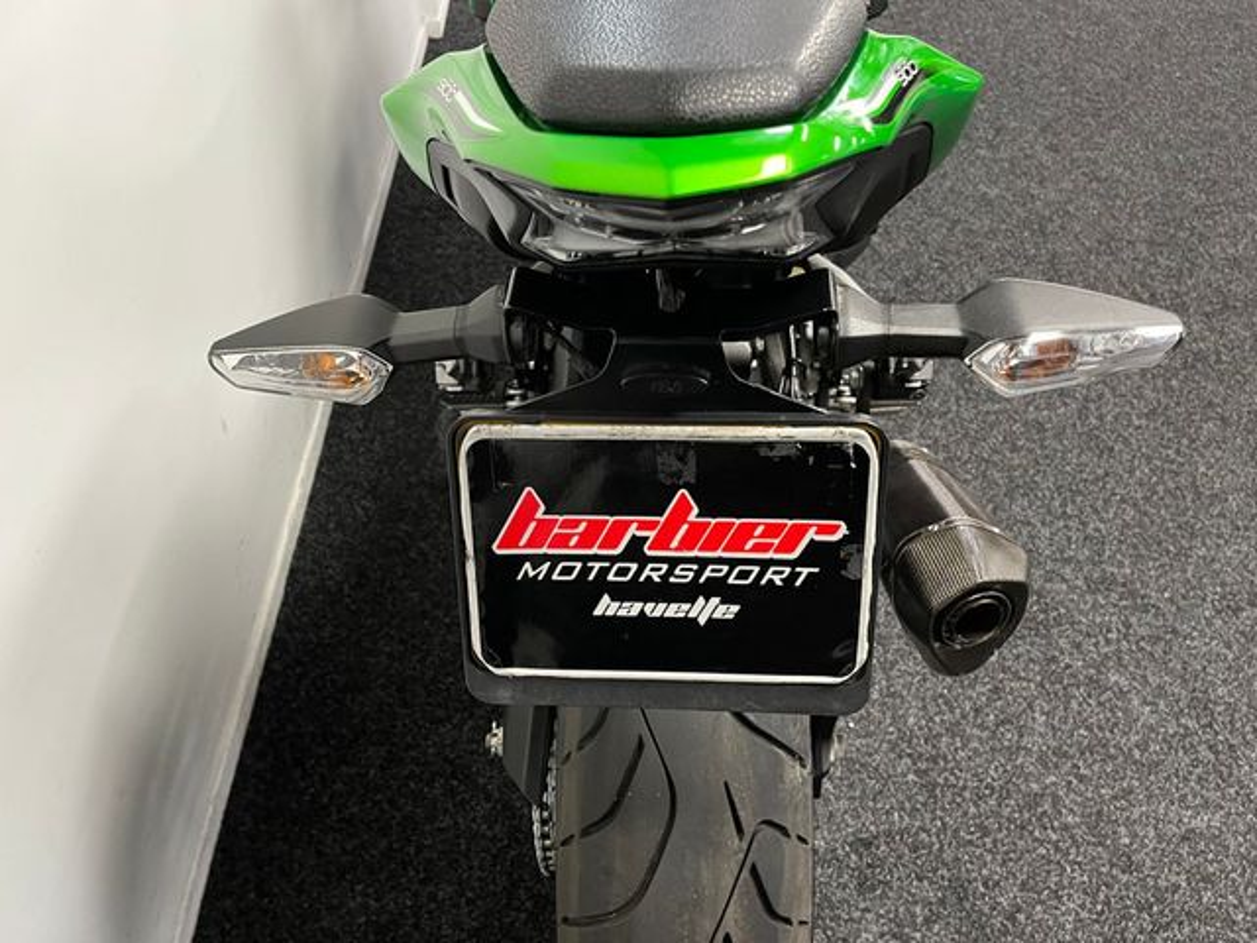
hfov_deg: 67.3
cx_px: 628
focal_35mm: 26
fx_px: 944
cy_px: 472
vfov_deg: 53.1
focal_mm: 5.1
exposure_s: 1/50
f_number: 1.6
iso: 320
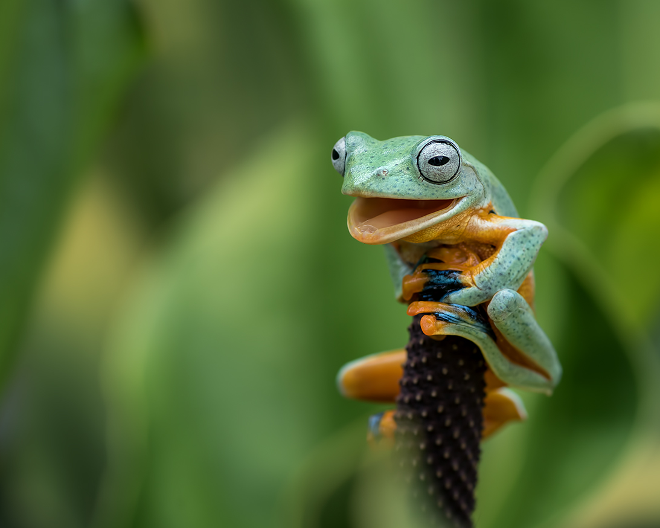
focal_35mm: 116
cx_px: 367
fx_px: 2265
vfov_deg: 13.3
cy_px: 278
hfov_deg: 16.6
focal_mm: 90
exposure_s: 1/320
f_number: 10
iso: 160
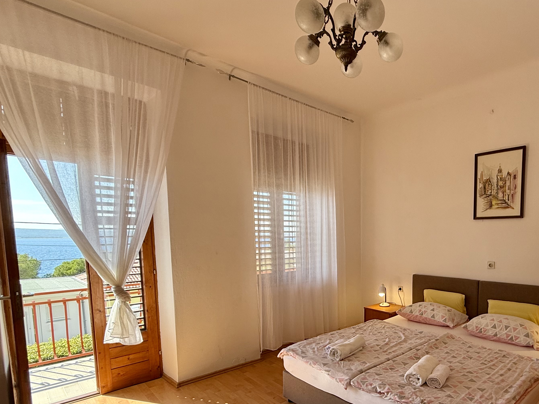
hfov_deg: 75.7
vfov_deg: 62.0
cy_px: 266
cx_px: 373
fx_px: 327
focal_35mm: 21
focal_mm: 2.22
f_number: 2.2
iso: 50
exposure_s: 1/214
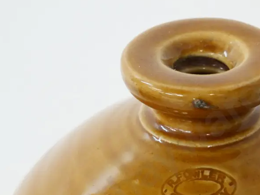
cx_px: 201
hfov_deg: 17.0
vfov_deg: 12.9
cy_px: 135
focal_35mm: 115
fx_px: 864
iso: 3200
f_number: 5.6
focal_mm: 33
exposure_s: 1/80
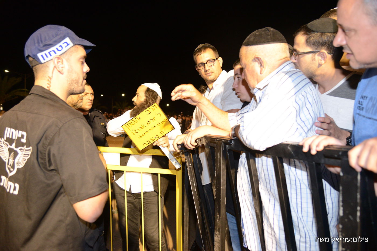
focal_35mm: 28
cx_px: 188
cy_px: 126
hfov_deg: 65.5
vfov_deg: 46.4
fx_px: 293
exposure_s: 1/80
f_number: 4
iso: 2500
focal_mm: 28
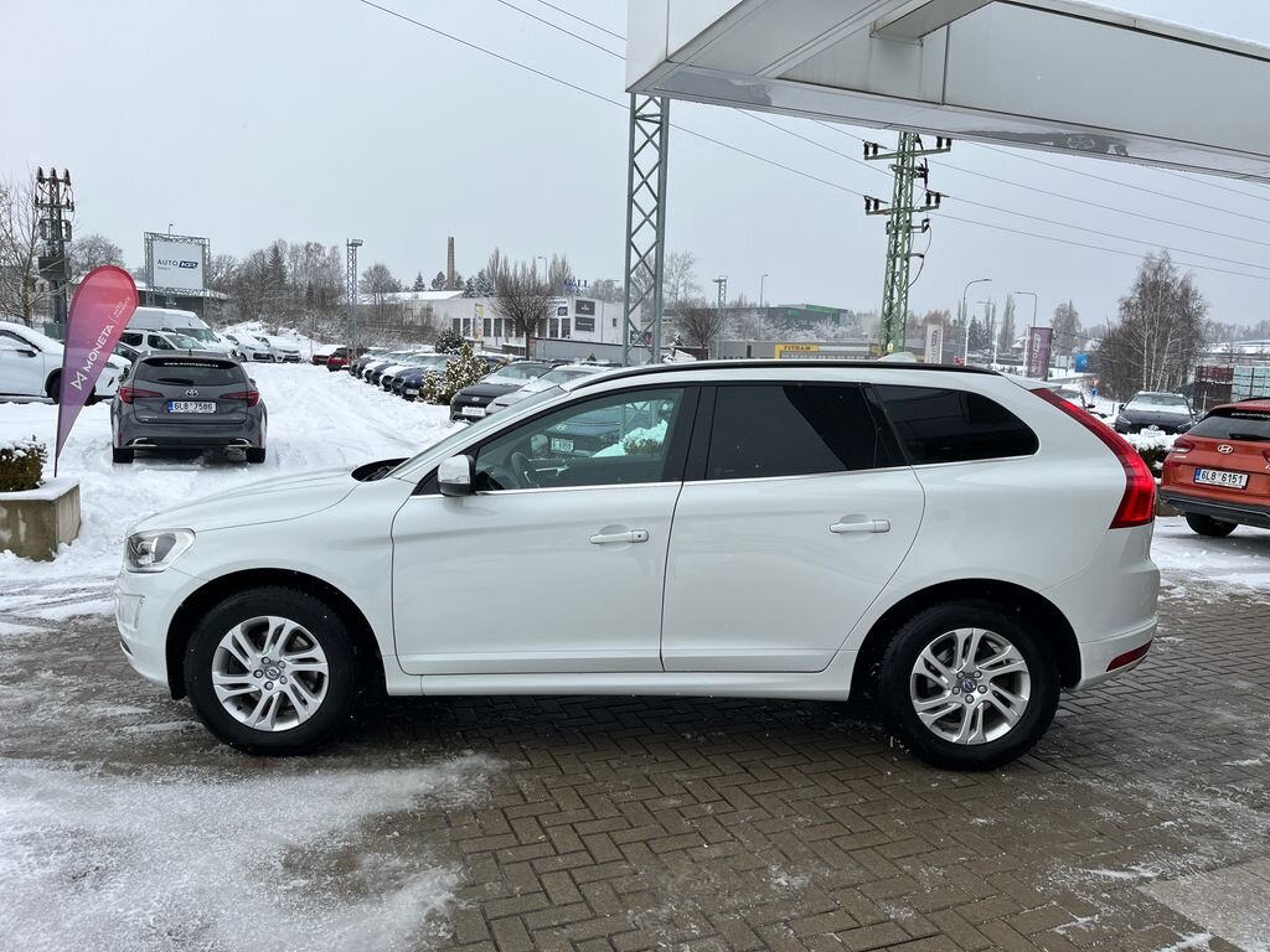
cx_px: 635
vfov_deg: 53.1
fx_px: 954
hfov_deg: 67.3
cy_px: 476
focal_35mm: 26
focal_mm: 5.1
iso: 50
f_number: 1.6
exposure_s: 1/2309
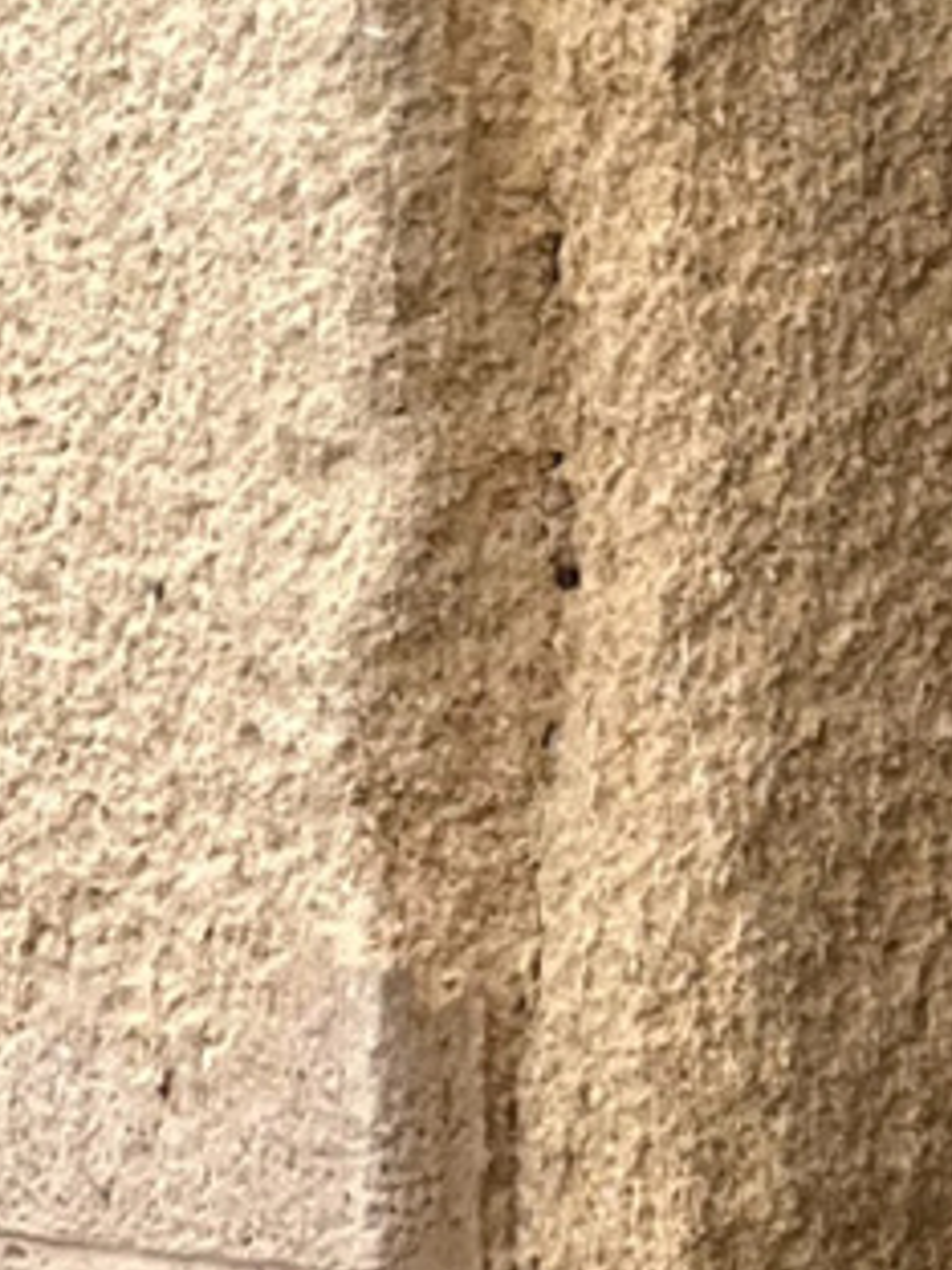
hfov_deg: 3.7
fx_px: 14484
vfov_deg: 5.0
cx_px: 2311
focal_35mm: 395
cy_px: -171
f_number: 2.8
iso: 40
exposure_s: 1/121
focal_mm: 9
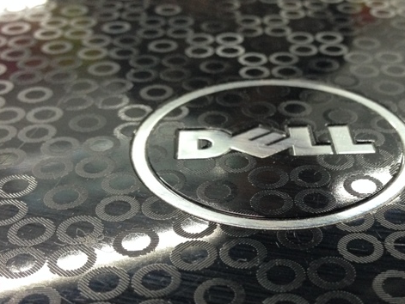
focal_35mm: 56
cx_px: 280
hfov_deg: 33.9
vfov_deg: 26.1
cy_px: 185
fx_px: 656
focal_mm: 4.12
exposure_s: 1/20
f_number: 2.4
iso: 200
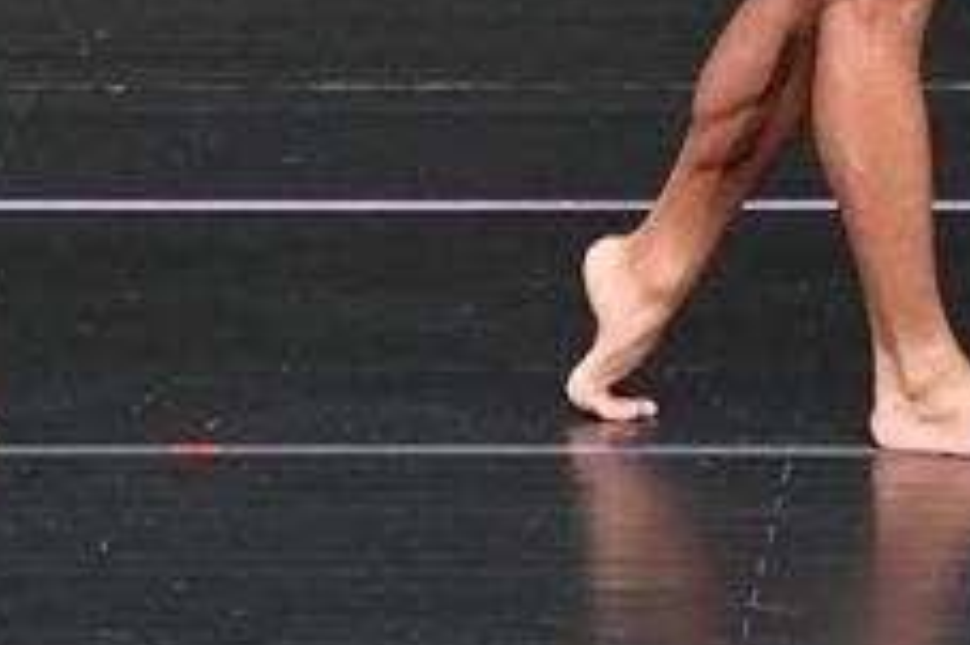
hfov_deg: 2.1
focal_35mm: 972
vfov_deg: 1.4
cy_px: -372
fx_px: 26170
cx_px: 24
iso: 4000
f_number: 5.6
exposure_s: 1/400
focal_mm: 190
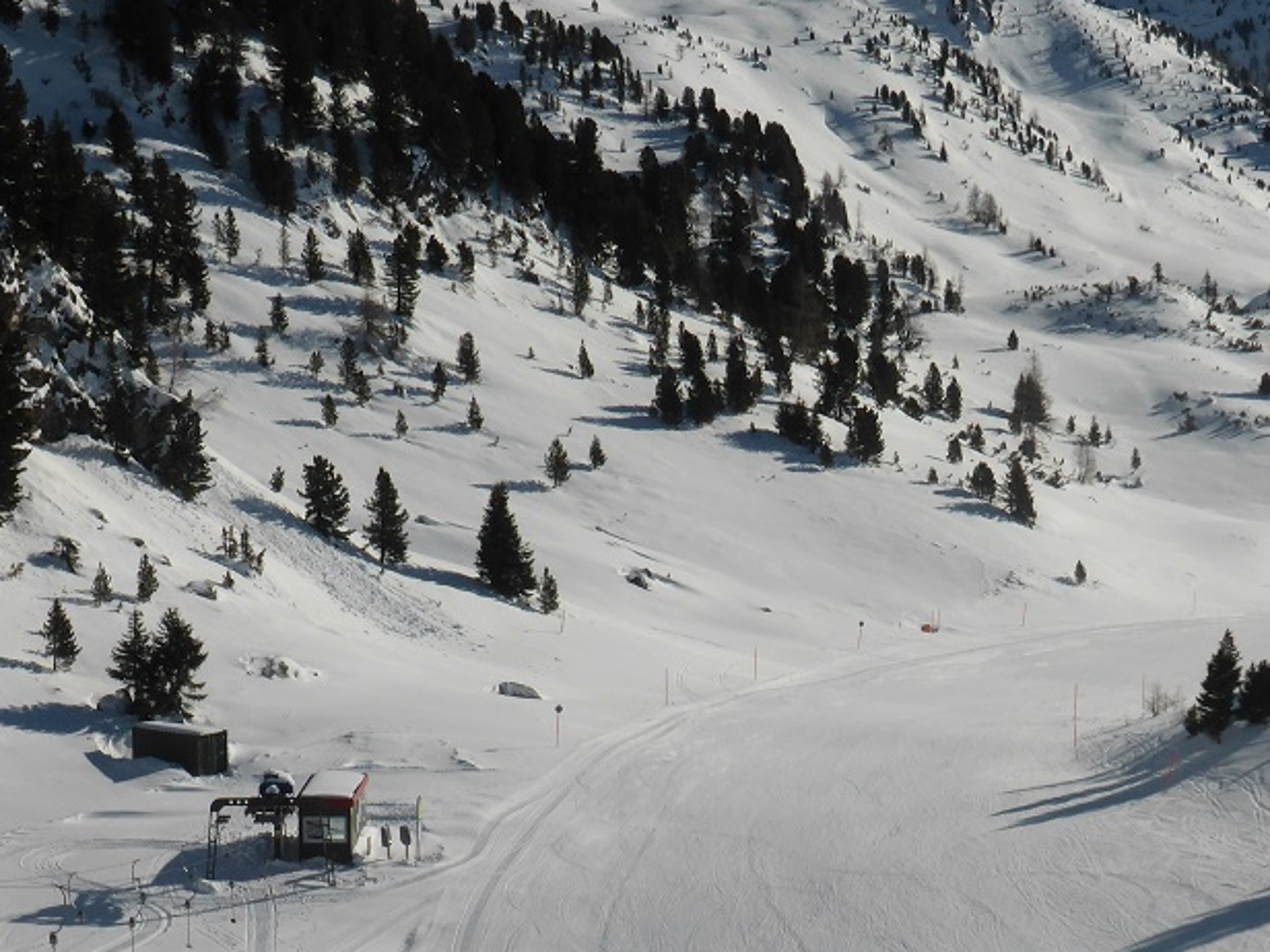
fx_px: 3962
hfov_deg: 18.1
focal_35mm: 108
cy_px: 672
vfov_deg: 13.7
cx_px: 907
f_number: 5.6
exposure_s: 1/2000
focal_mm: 11
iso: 100
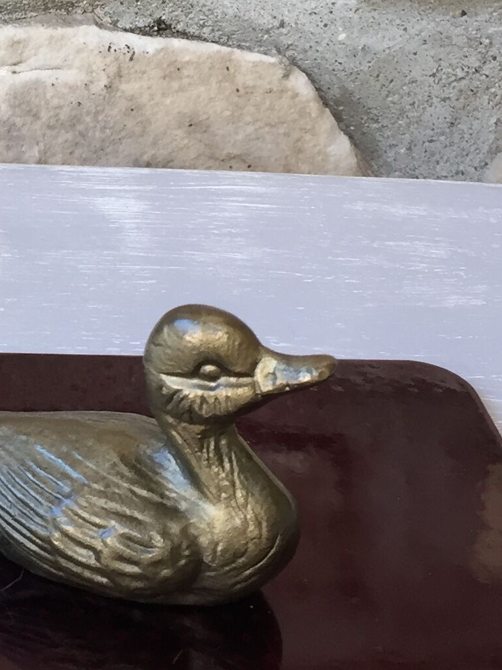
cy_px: 163
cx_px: -82
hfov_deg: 15.4
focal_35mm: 93
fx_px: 1799
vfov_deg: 20.9
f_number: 2.2
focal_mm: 4.15
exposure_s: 1/33
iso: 32
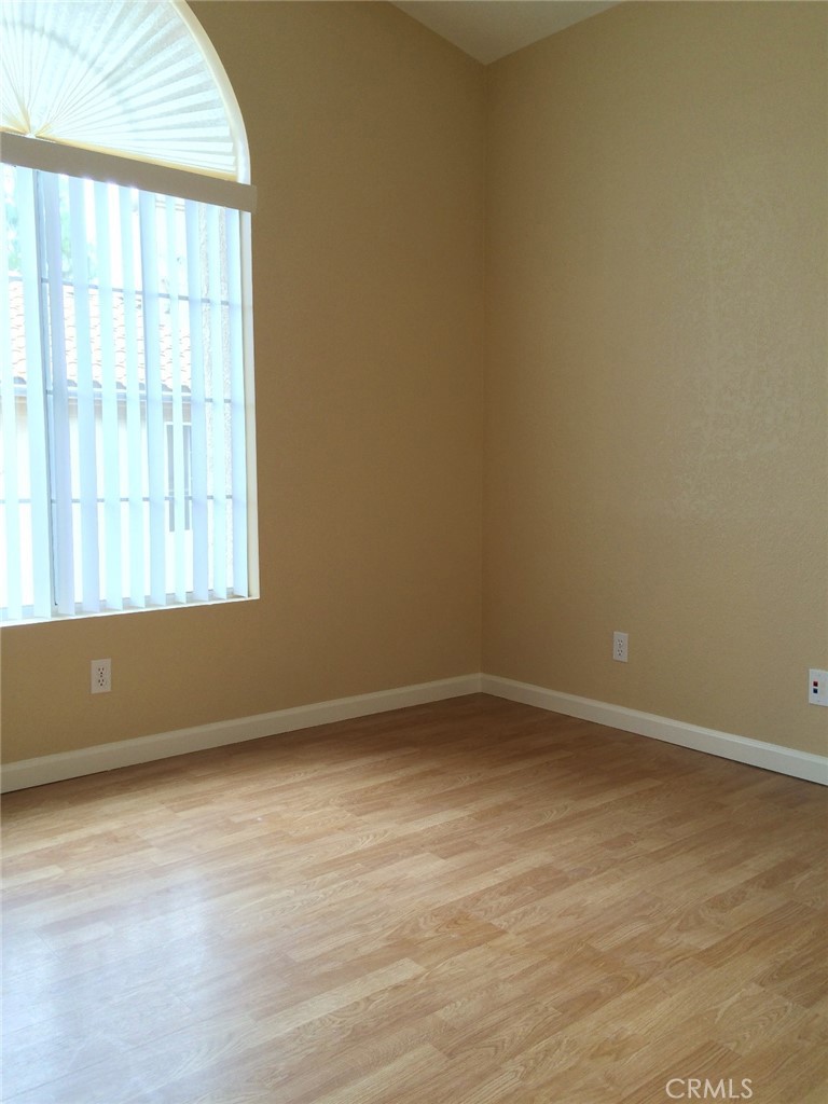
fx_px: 925
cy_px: 552
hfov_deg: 48.2
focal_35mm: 29
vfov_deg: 61.7
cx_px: 414
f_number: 2.2
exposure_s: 1/30
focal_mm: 4.15
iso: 64
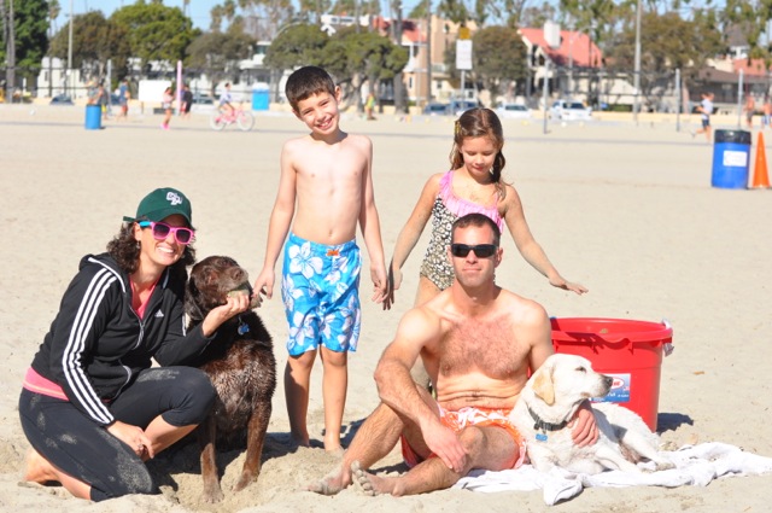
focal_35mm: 120
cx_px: 386
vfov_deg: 11.4
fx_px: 2570
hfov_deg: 17.1
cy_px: 256
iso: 160
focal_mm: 80
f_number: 7.1
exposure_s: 1/800
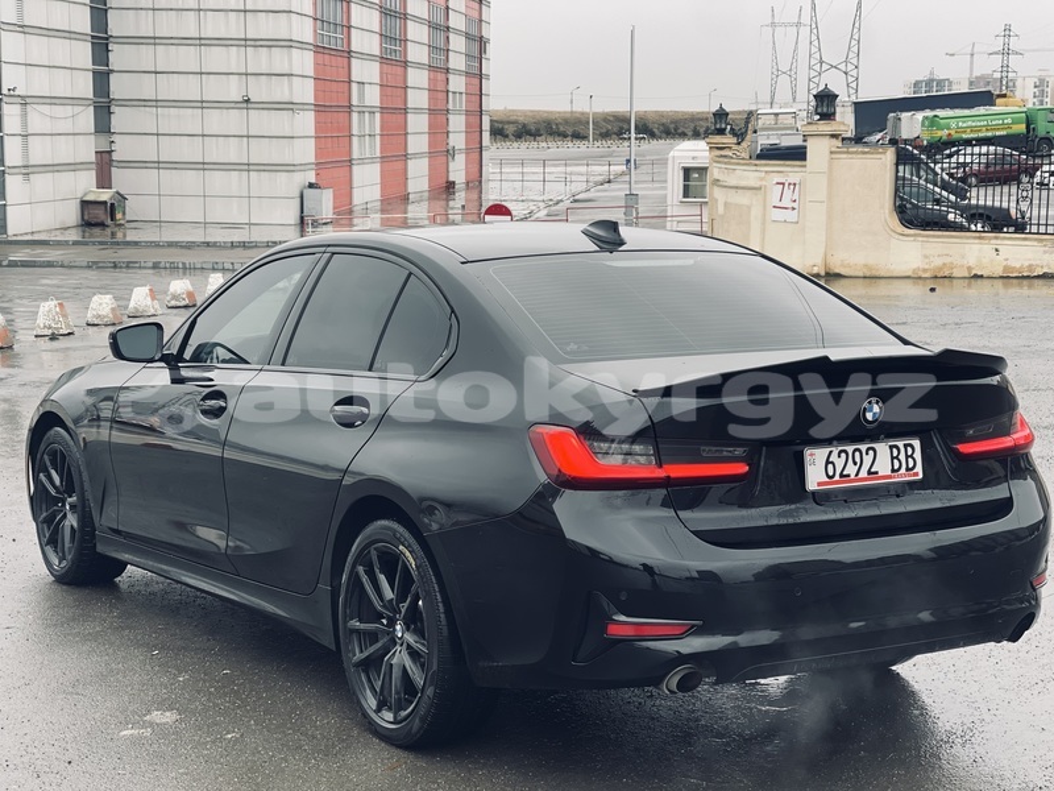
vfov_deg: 22.9
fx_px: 1949
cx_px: 527
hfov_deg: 30.3
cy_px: 396
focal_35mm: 64
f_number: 2.2
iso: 32
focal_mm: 7.5
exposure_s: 1/121
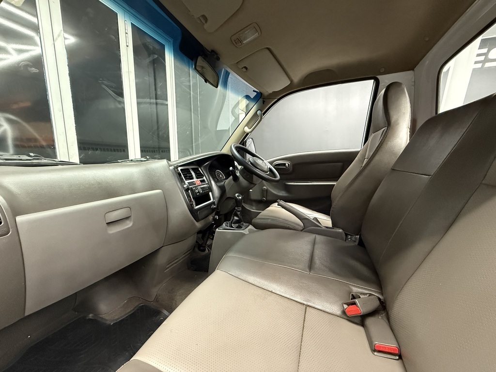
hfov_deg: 102.1
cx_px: 248
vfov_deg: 85.7
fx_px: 201
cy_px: 186
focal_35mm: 14
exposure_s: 1/50
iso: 800
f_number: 2.2
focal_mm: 2.22
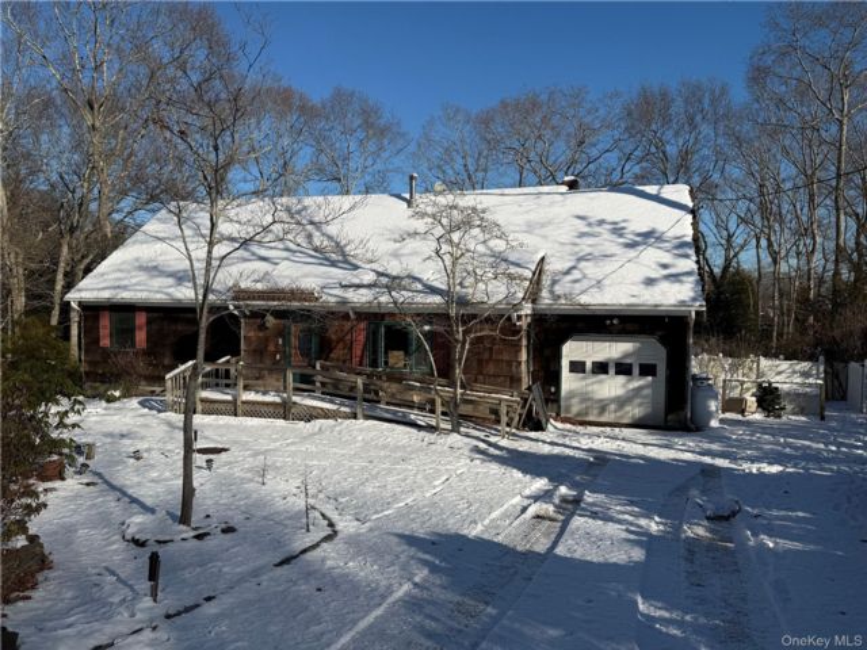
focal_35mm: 24
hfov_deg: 71.6
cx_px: 434
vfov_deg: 56.8
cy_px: 325
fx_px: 601
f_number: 1.78
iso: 80
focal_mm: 6.76
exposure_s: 1/9091
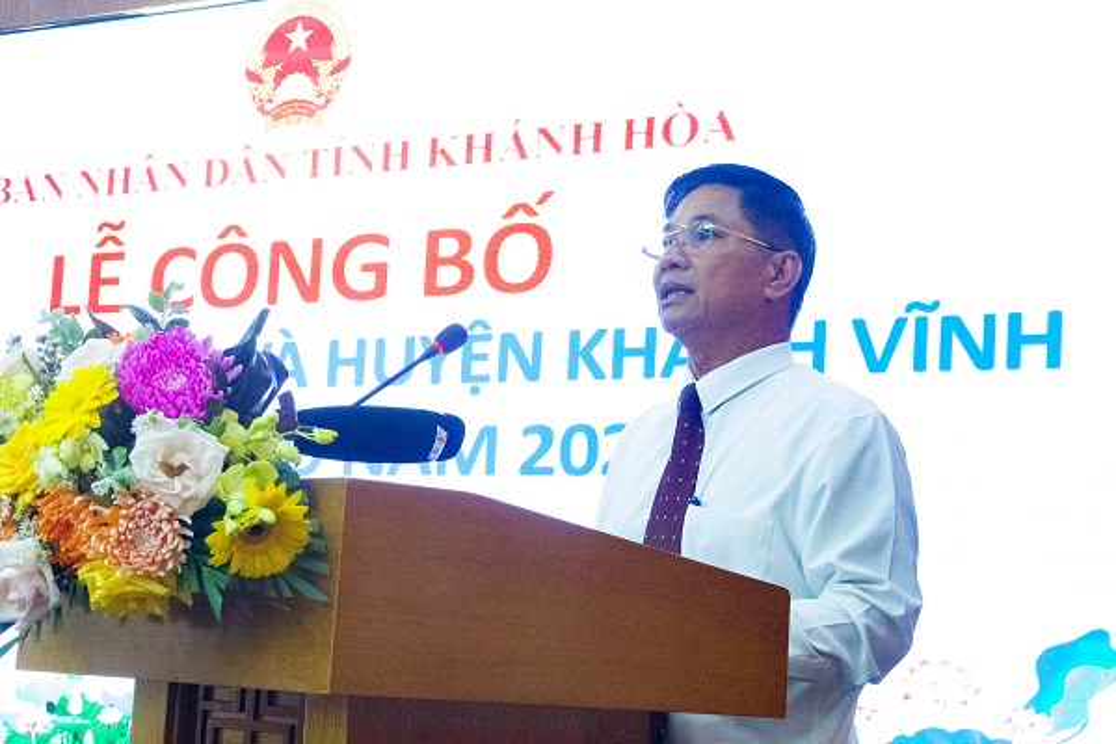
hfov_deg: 27.0
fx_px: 2325
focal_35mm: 75
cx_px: 558
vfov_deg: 18.2
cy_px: 372
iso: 32000
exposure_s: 1/80
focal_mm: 50
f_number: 14
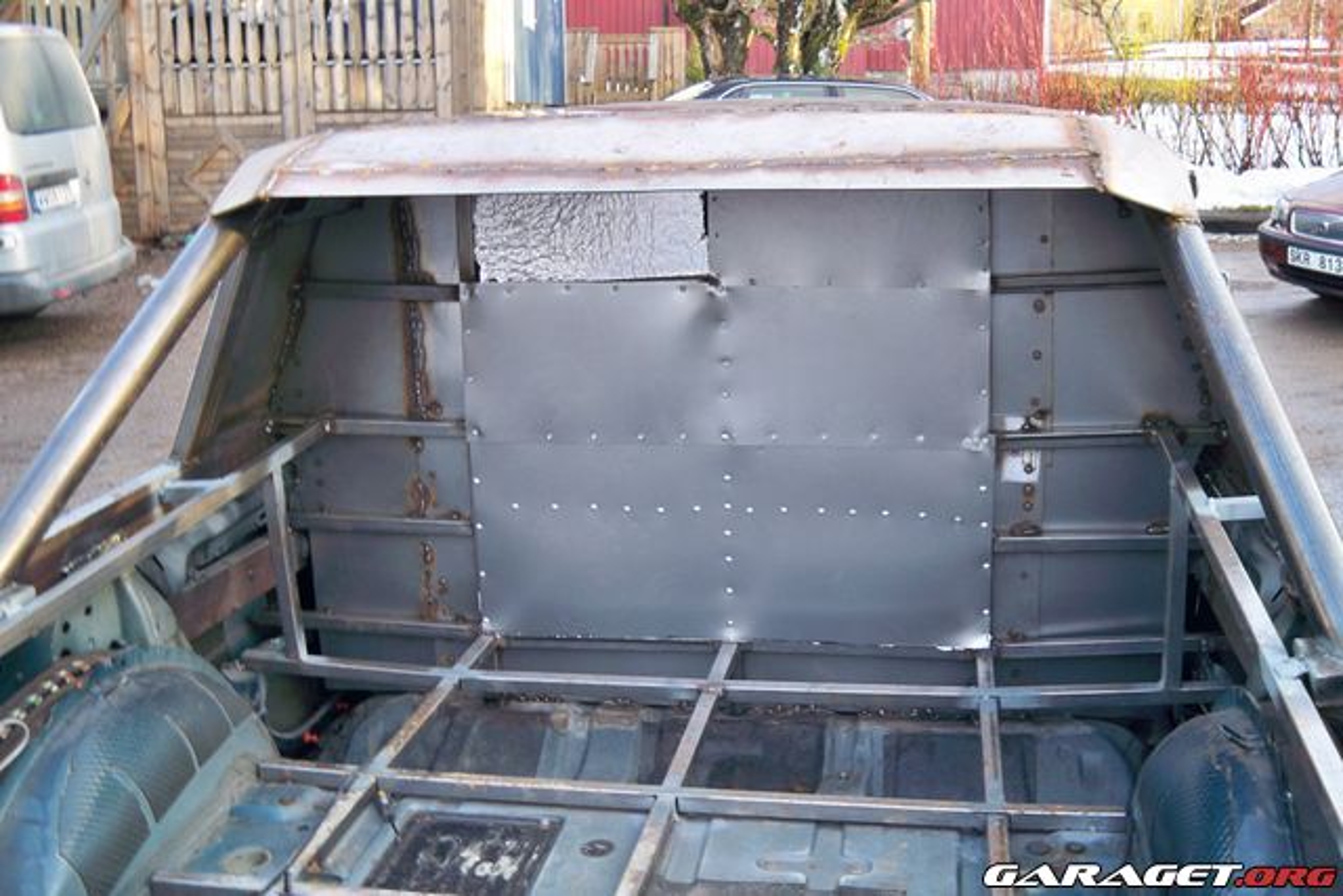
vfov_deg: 36.0
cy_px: 448
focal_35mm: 37
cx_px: 672
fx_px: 1381
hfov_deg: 51.9
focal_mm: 7.9
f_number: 3.1
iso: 125
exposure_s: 1/30
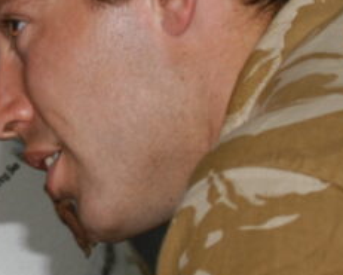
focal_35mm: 512
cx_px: -220
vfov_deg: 3.0
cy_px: 140
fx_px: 5200
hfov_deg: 3.8
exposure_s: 1/125
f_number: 5
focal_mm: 70
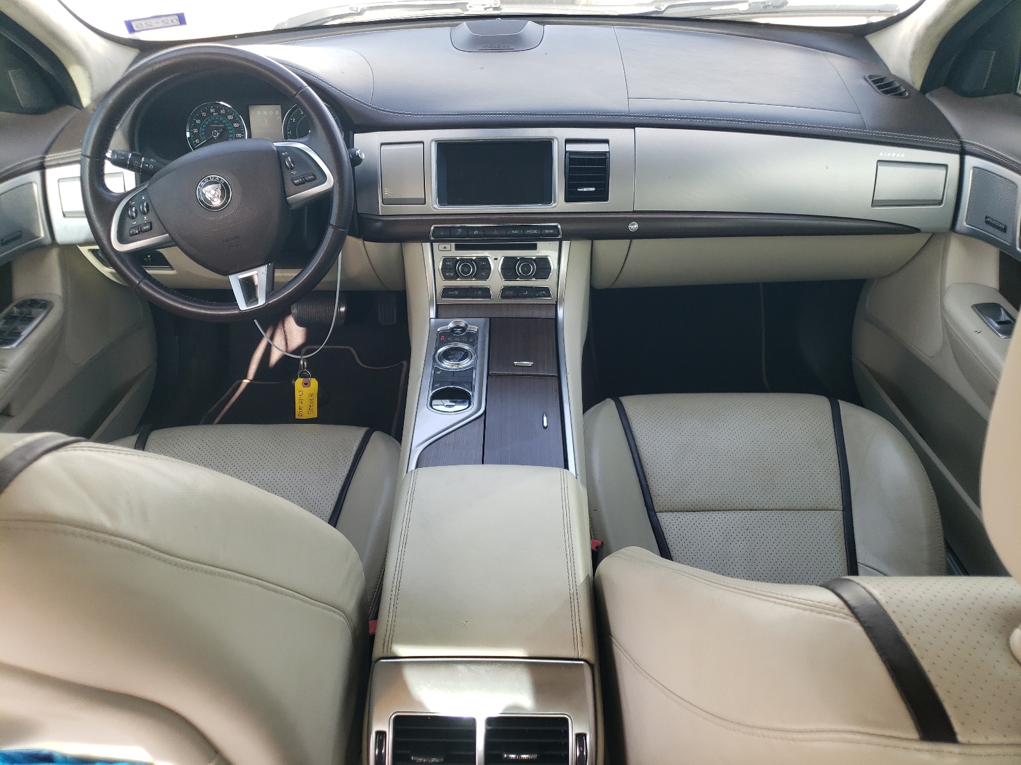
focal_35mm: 26
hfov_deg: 67.3
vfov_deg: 53.1
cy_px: 382
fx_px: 767
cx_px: 510
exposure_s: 1/213
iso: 50
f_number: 1.5
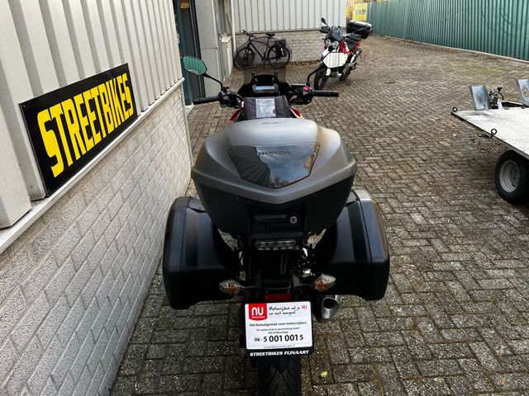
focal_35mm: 26
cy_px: 198
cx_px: 264
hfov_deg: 67.3
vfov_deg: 53.1
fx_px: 397
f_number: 1.6
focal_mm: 5.1
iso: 80
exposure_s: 1/121
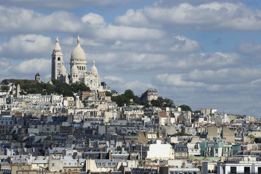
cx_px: 130
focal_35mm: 170
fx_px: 1232
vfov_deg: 8.1
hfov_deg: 12.1
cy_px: 87
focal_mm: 170
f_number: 14
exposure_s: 1/250
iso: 200
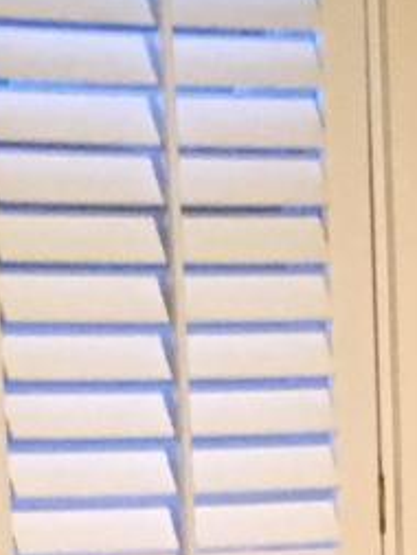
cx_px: 856
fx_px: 3675
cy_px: 1198
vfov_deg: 8.1
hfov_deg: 6.3
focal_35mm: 229
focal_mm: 4.15
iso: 250
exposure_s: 1/15
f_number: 2.2
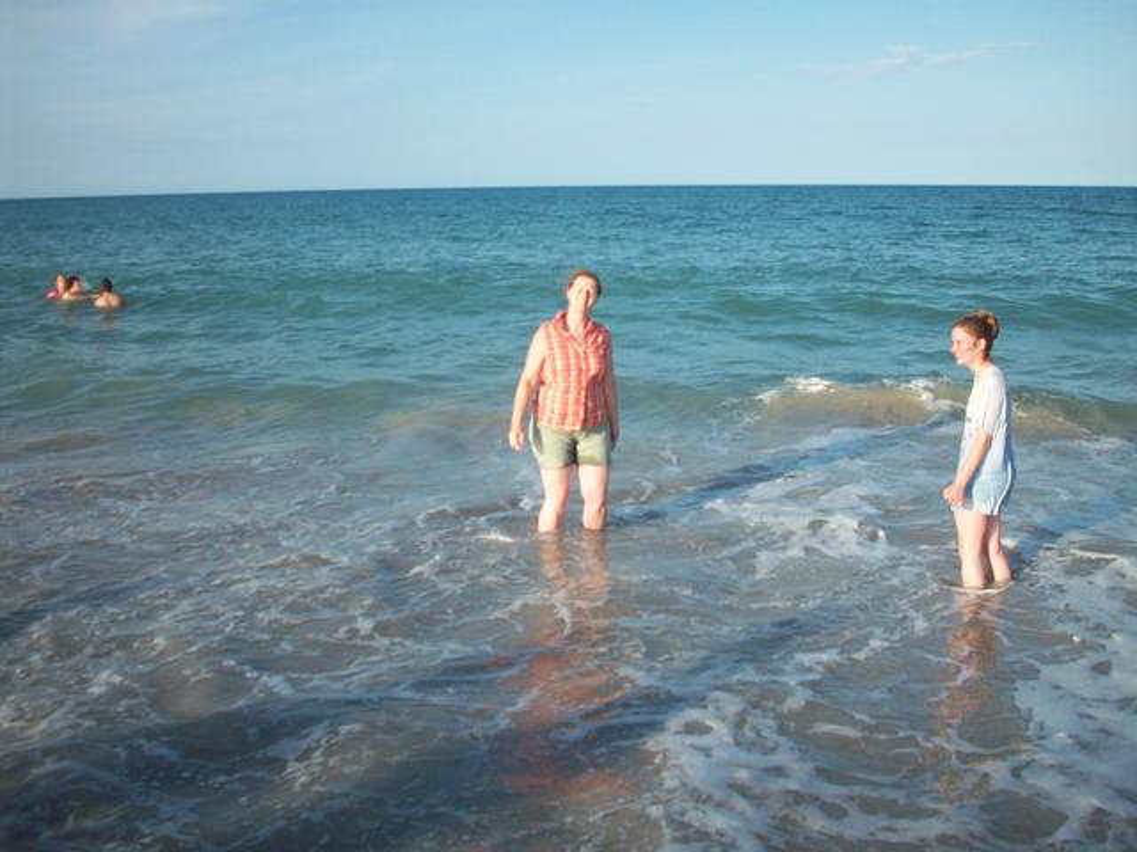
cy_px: 426
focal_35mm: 37
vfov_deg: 38.7
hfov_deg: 50.1
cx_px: 568
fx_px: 1215
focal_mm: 6.2
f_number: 5.6
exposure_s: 1/244
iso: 80
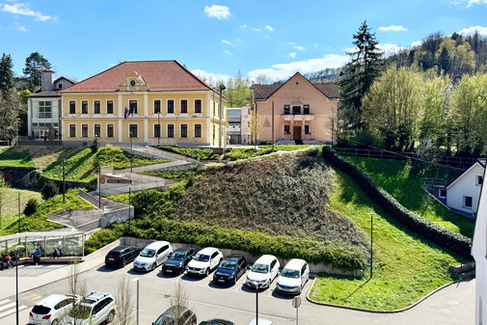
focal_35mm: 31
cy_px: 150
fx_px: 419
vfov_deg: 42.3
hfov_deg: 60.0
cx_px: 210
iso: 80
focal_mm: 6.76
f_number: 1.78
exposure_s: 1/6410
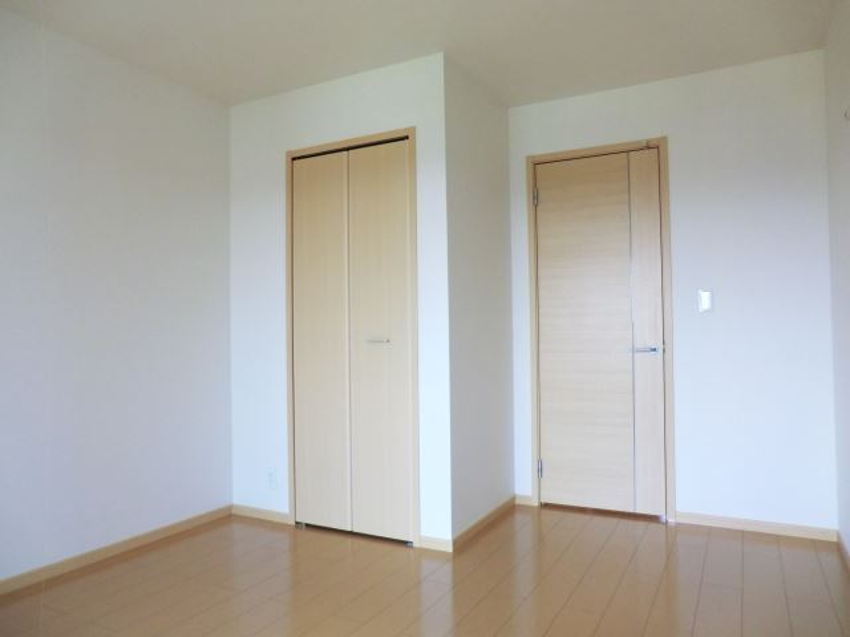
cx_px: 425
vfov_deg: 56.8
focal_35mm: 24
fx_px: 589
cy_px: 318
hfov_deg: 71.6
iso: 250
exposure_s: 1/60
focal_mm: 4.3
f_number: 3.2
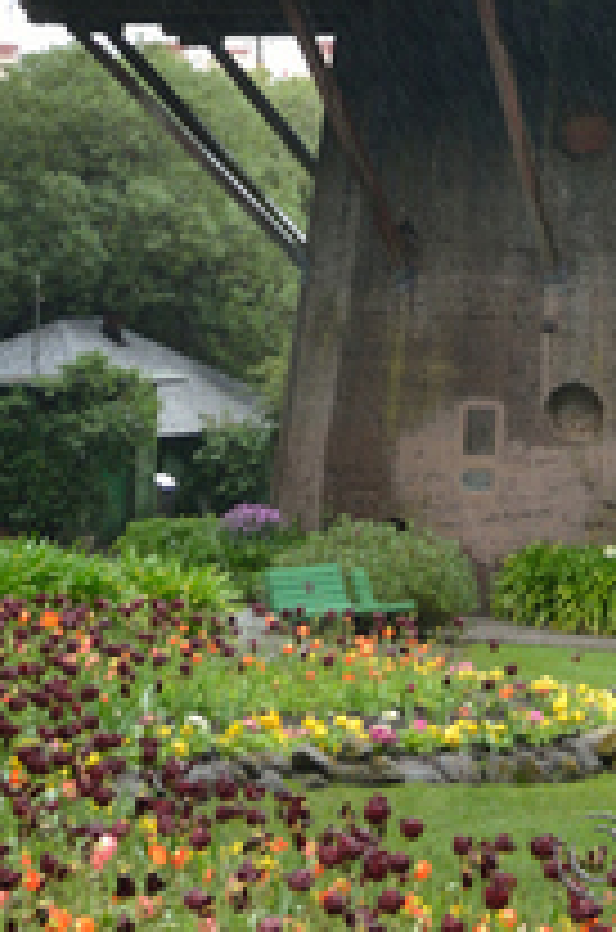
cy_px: -612
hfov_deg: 11.1
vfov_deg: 15.1
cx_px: 564
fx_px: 3147
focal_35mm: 122
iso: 320
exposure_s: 1/100
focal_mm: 24
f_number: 3.8
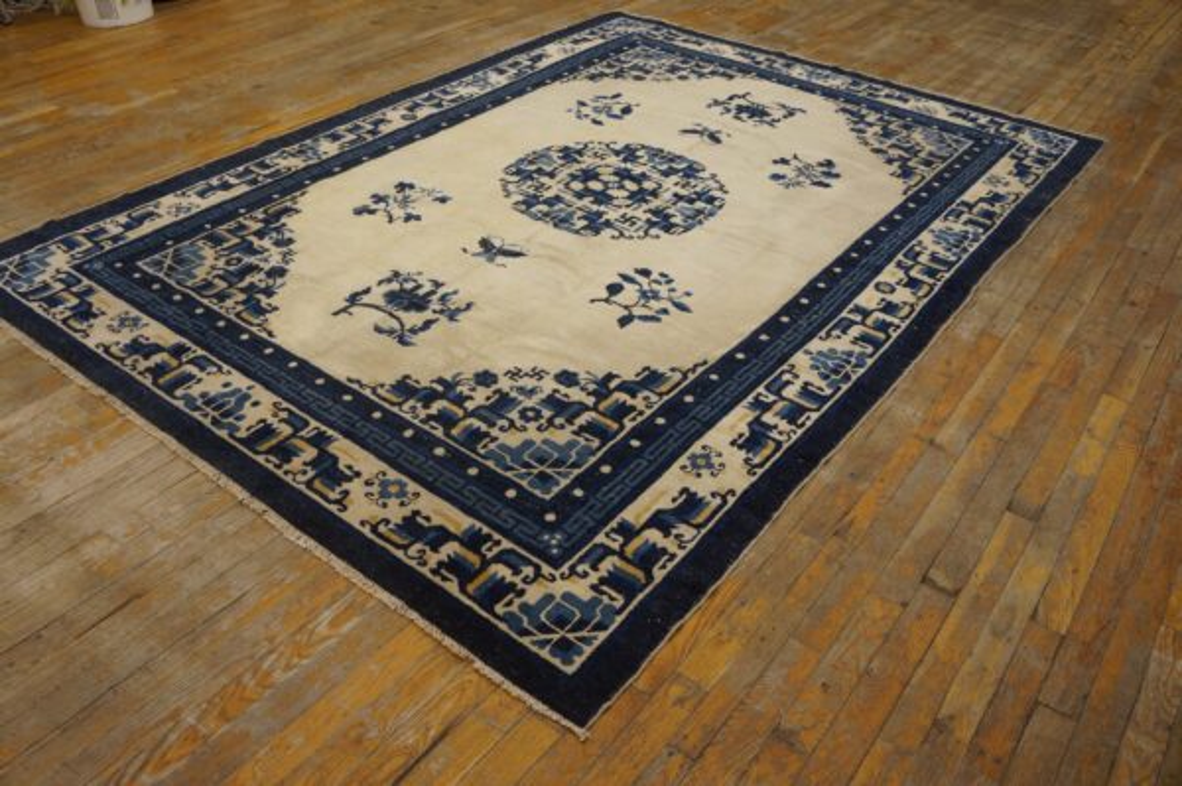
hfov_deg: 64.6
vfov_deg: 45.6
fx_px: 935
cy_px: 393
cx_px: 591
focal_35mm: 28
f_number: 4
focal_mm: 19
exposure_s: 1/60
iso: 500
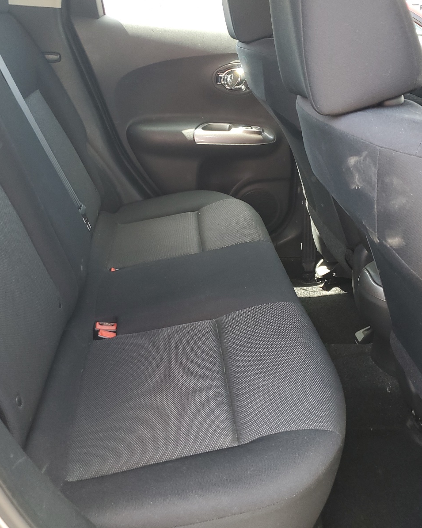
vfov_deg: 52.8
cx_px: 189
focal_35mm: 34
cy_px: 263
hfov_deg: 43.3
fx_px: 531
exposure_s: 1/120
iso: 59
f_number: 1.5
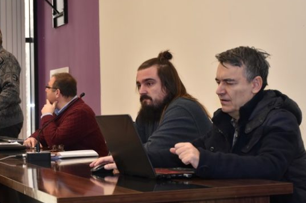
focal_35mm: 90
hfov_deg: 22.5
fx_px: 765
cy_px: 129
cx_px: 96
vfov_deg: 15.2
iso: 800
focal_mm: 42
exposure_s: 1/80
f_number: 4.5
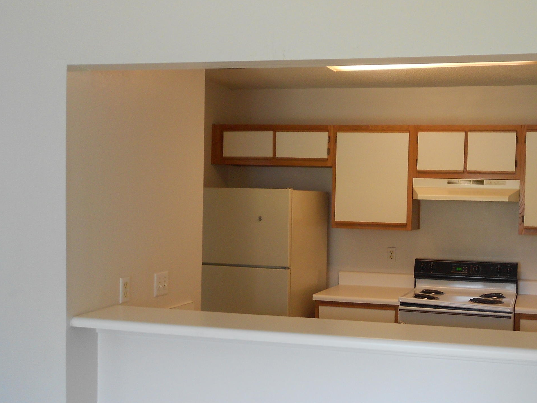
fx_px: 636
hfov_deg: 44.4
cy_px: 217
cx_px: 394
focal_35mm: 41
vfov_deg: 35.1
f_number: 3.2
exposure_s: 1/30
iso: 125
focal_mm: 4.6
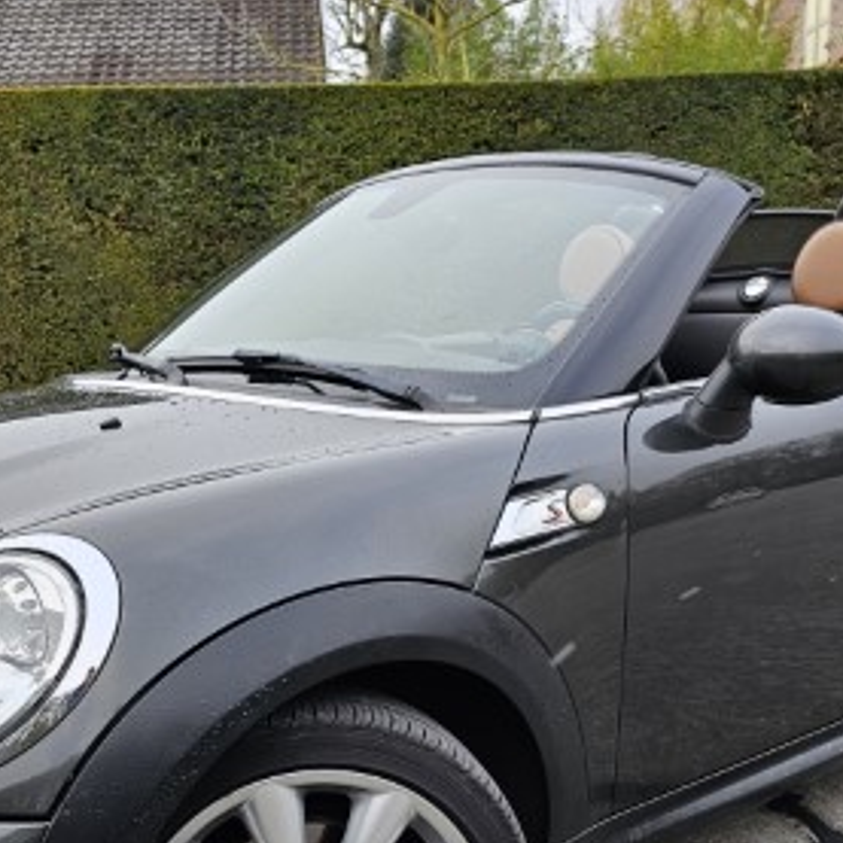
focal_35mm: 47
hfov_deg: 36.1
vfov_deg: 35.1
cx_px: 420
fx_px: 1295
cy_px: 654
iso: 50
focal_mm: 6.3
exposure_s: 1/180
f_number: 1.7
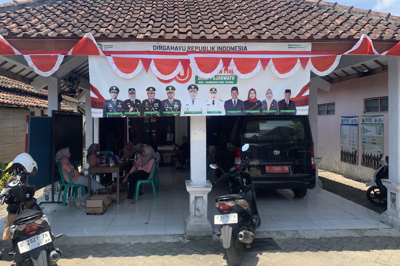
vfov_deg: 46.4
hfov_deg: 65.5
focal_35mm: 28
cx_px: 197
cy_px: 125
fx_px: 311
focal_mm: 4.25
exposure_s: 1/601
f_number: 1.8
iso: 25
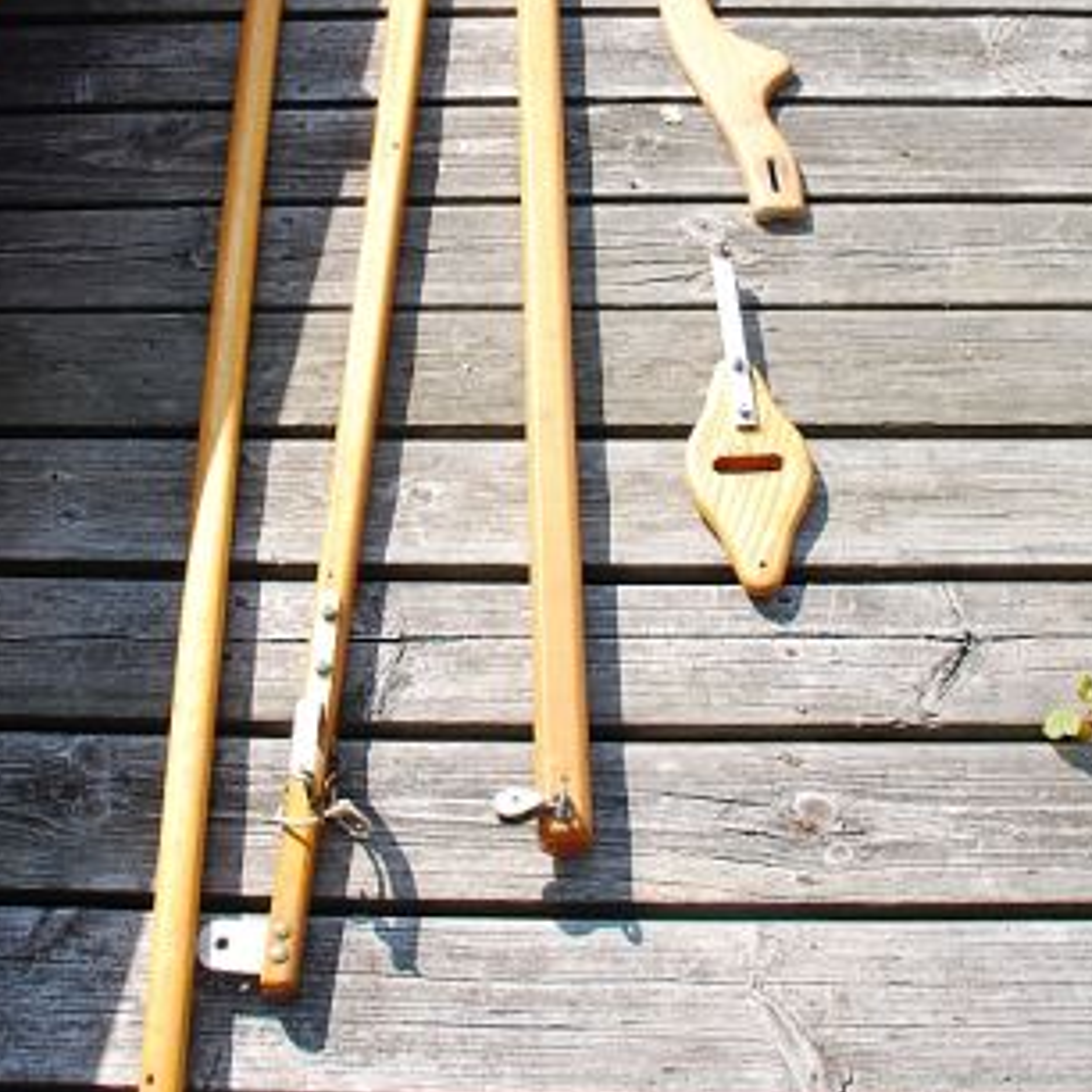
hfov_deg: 35.3
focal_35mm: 48
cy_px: 246
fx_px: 1713
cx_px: 507
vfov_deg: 34.5
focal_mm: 18
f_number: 8
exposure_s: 1/160
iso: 100
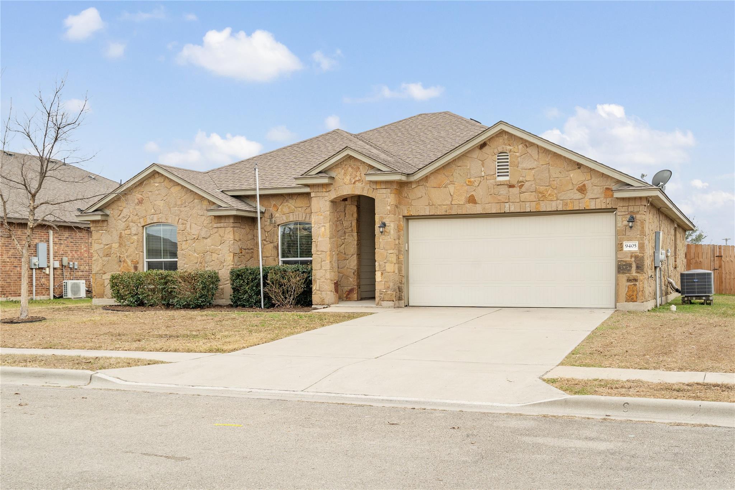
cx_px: 368
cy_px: 245
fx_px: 674
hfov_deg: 57.2
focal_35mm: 33
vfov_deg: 40.0
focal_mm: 33
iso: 250
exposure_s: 1/160
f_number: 8
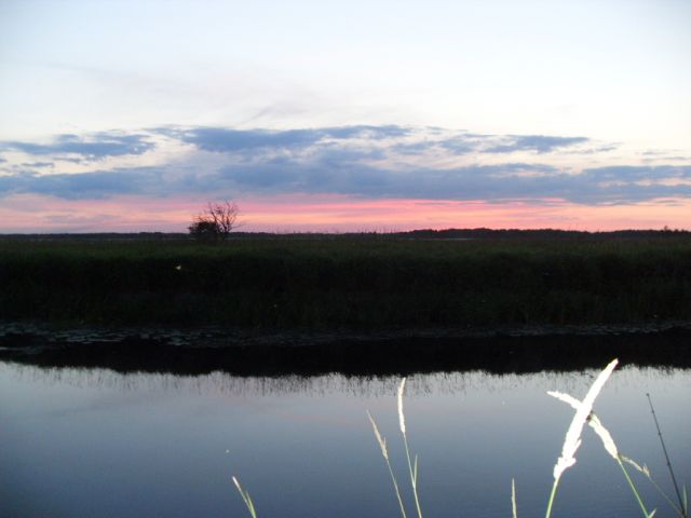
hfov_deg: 54.0
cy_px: 259
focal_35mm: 34
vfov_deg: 41.8
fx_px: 679
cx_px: 346
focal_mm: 6.3
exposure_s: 1/45
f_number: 2.8
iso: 400
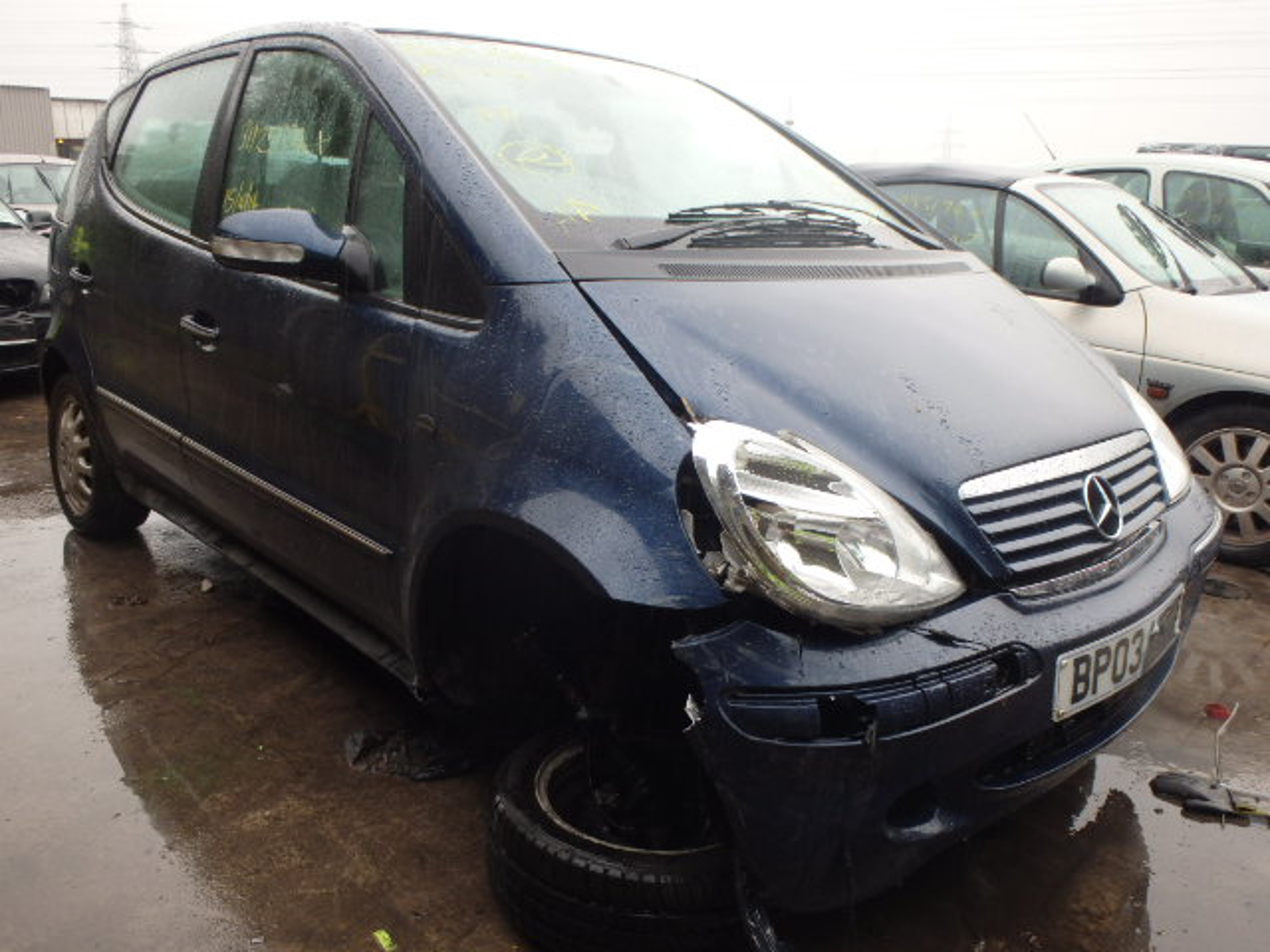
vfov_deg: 49.7
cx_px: 635
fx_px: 1027
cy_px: 476
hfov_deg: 63.4
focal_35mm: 28
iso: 160
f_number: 3.9
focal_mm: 5
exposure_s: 1/60
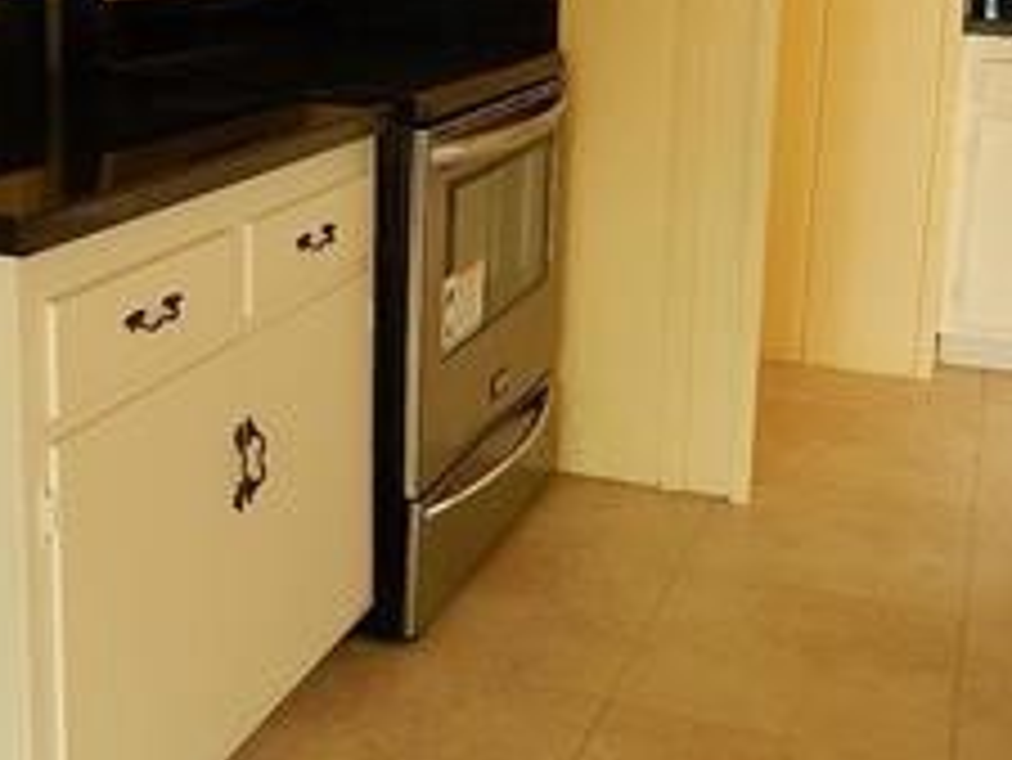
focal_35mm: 50
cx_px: 481
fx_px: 1463
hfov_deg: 38.2
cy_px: 157
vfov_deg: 28.5
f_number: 3.4
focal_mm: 4.5
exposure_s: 1/100
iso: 125
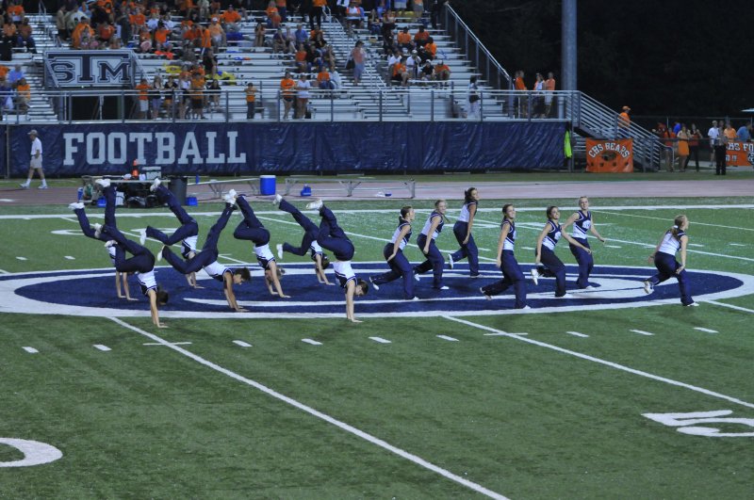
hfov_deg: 16.7
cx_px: 377
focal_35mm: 123
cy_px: 250
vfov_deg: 11.1
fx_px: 2573
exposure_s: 1/200
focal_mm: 82
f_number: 2.8
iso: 1600
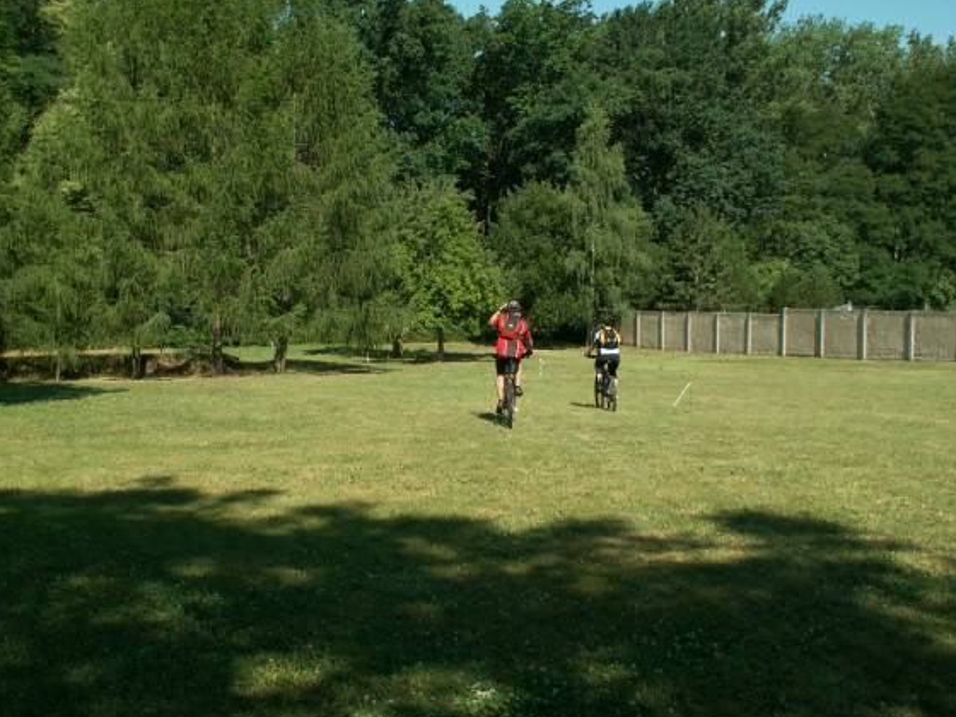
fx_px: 1105
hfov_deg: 46.8
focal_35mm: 40
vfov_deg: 35.9
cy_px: 399
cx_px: 512
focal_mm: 5.86
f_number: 3.5
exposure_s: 1/400
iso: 50
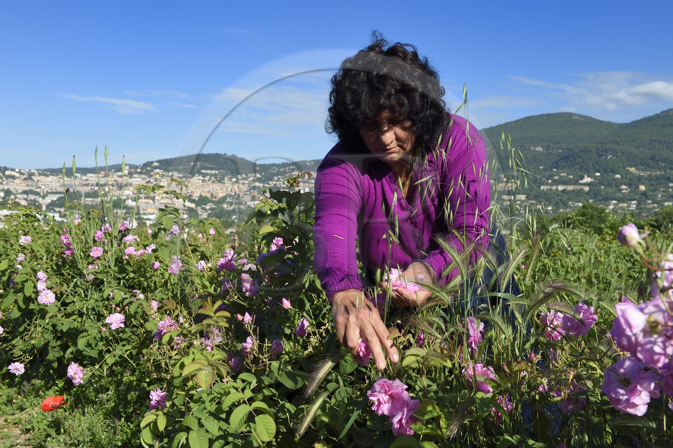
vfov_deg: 37.8
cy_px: 224
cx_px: 336
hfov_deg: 54.4
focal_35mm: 35
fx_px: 654
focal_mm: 35
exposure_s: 1/320
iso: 200
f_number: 11
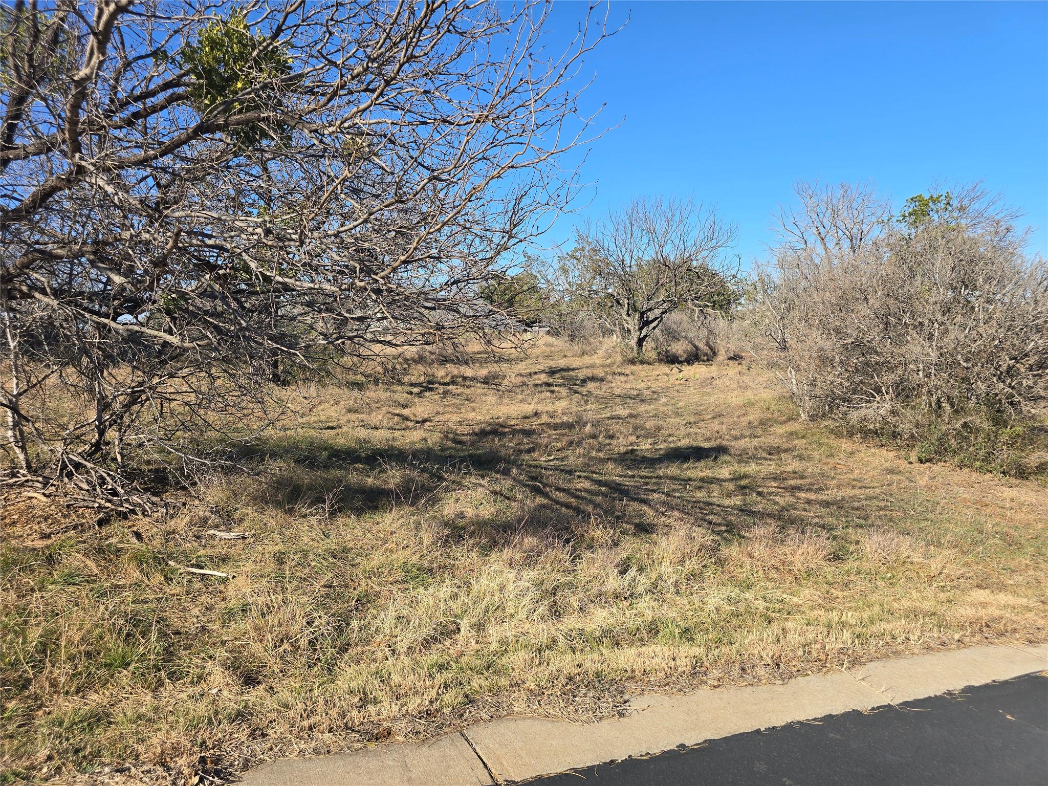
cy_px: 393
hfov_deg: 73.9
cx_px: 524
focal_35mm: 23
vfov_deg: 58.9
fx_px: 696
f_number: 1.7
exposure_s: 1/673
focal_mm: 6.3
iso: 12
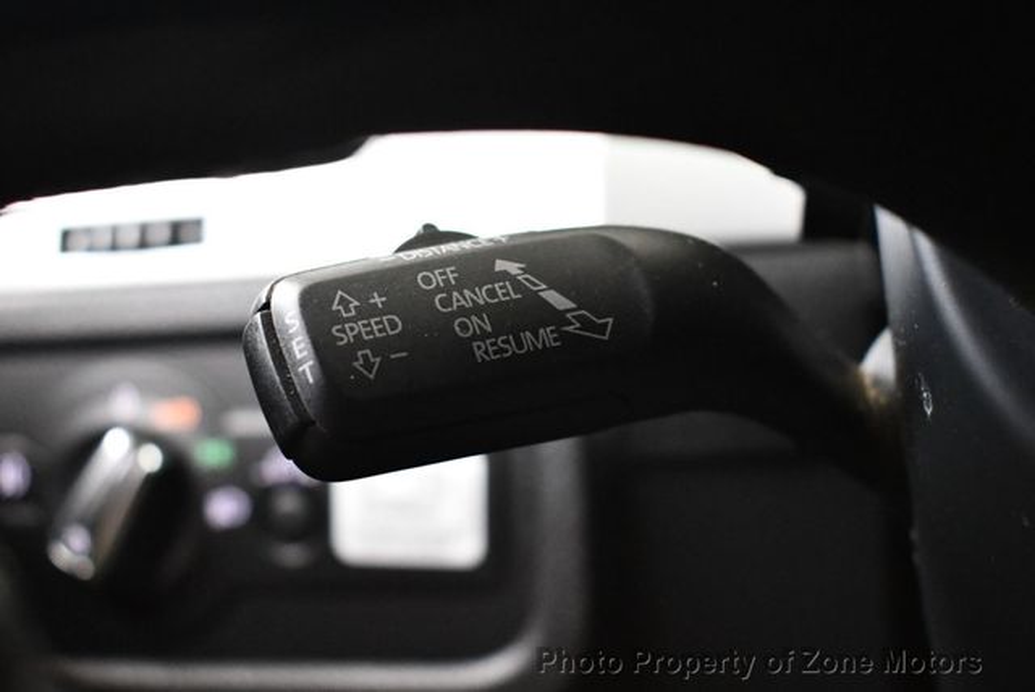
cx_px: 518
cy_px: 346
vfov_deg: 23.4
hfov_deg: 34.5
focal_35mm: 58
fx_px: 1669
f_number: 4.2
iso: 5600
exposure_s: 1/60
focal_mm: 29
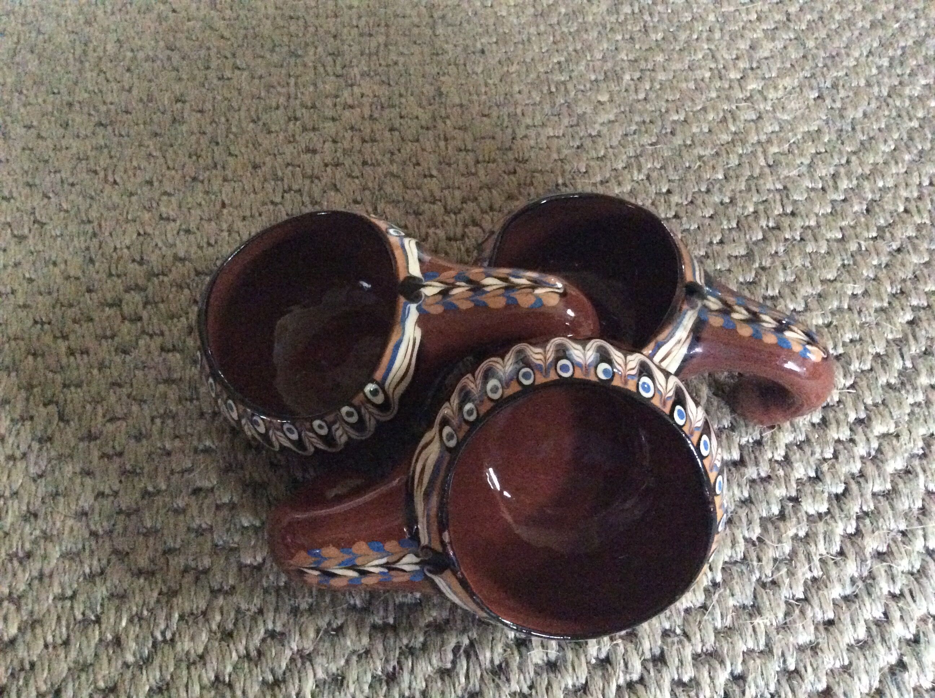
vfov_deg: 44.1
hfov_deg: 56.9
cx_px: 468
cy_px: 349
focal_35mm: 32
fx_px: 863
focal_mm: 3.3
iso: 800
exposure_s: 1/17
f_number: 2.4
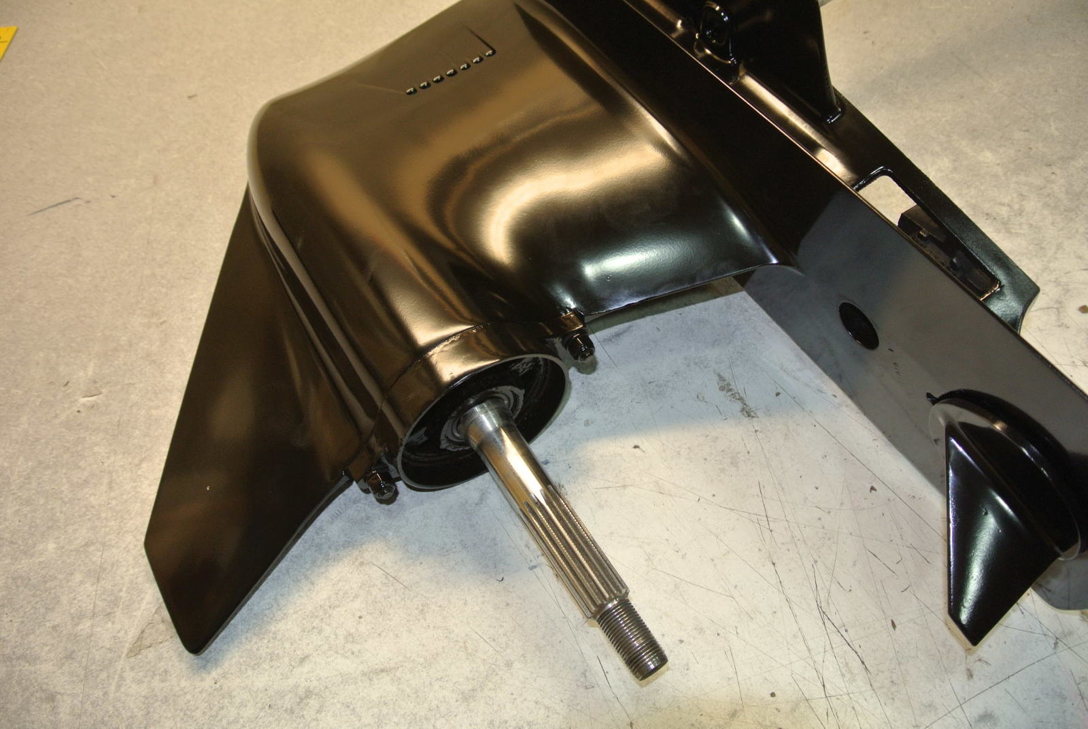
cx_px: 544
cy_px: 364
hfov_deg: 67.3
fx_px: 817
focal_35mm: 27
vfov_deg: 48.0
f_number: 3.5
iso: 250
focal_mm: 10
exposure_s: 1/60
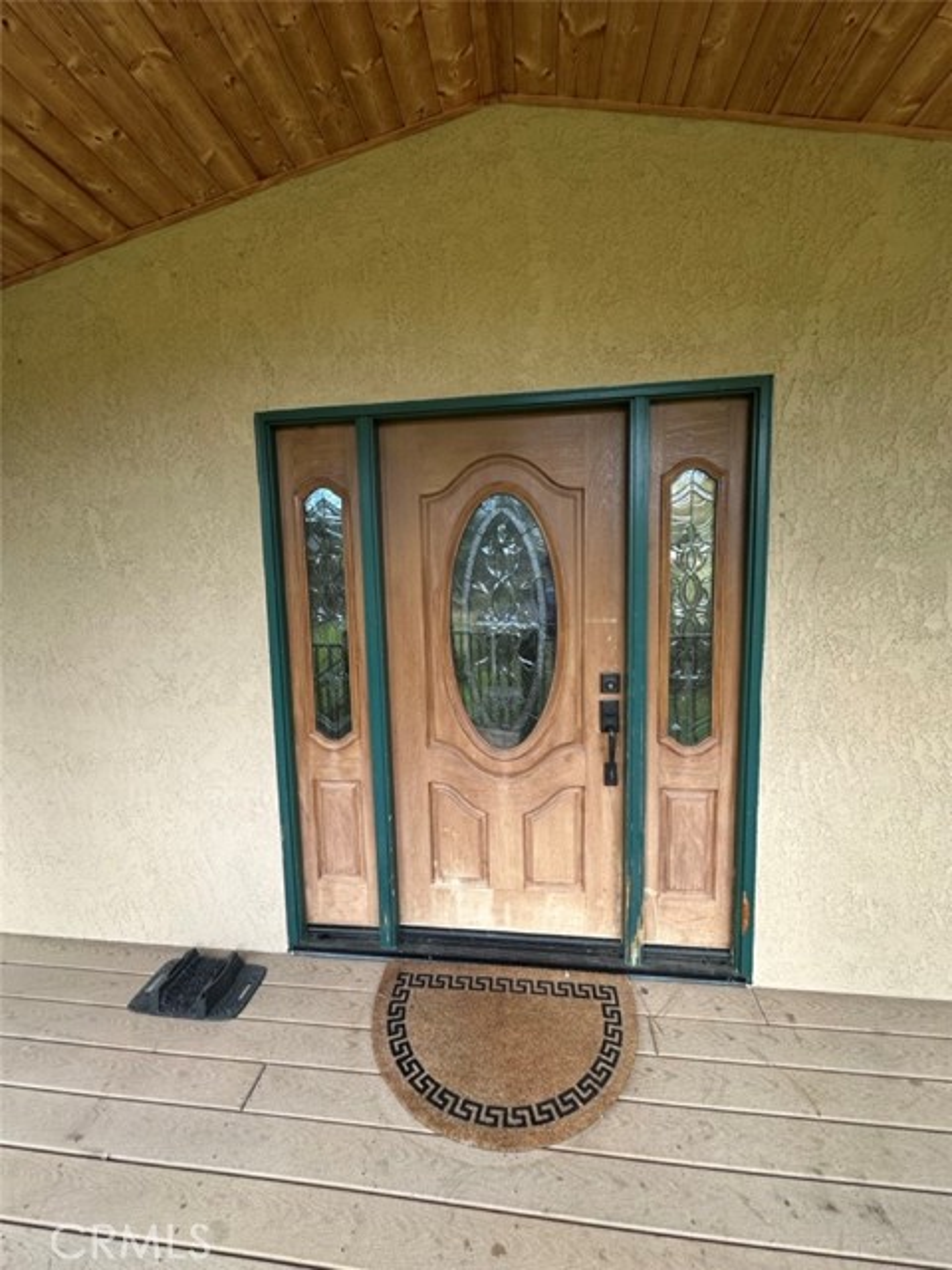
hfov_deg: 85.7
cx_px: 476
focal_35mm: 14
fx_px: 513
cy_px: 635
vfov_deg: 102.1
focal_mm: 2.22
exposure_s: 1/99
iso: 100
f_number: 2.2
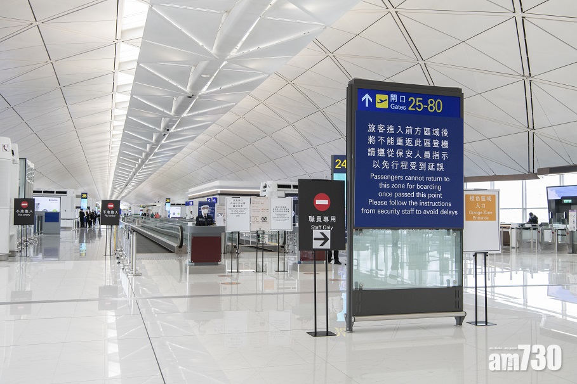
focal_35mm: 36
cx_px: 288
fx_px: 577
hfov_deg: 53.1
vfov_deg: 36.9
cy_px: 192
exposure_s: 1/60
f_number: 8
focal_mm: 36
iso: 1600
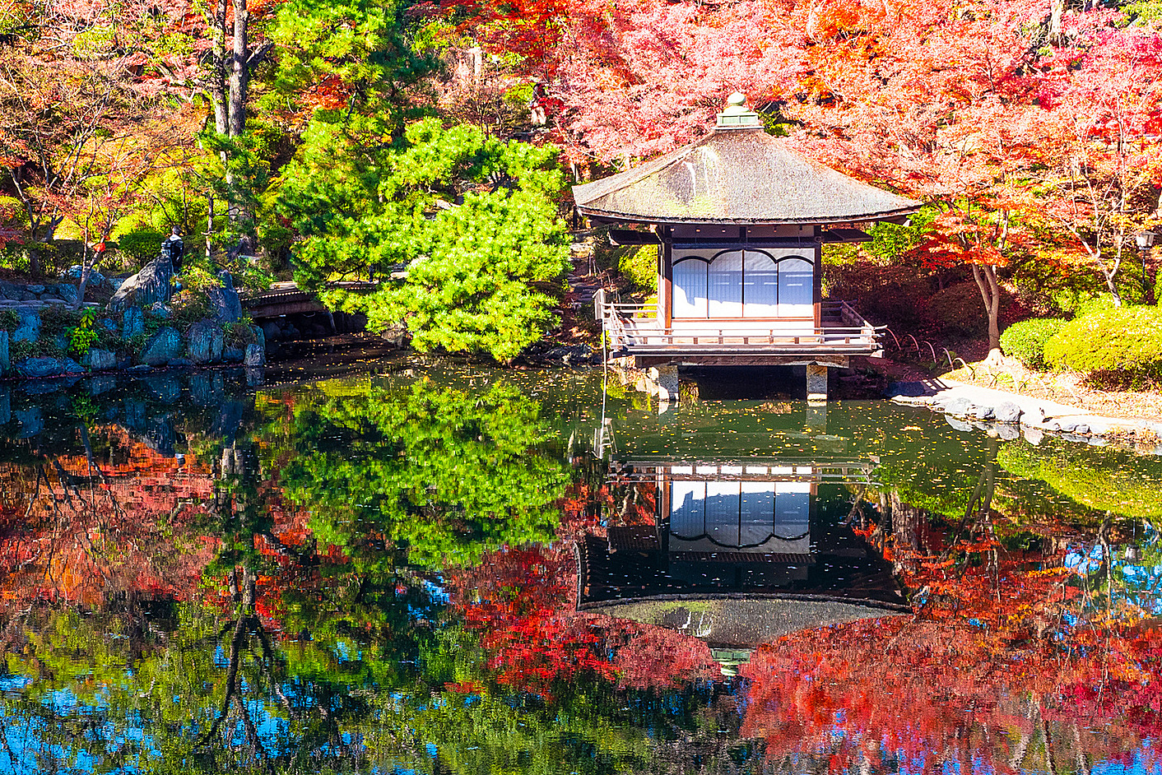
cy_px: 456
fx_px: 2647
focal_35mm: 82
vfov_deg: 16.6
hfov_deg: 24.7
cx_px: 430
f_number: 8
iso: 200
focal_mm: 29
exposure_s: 1/80
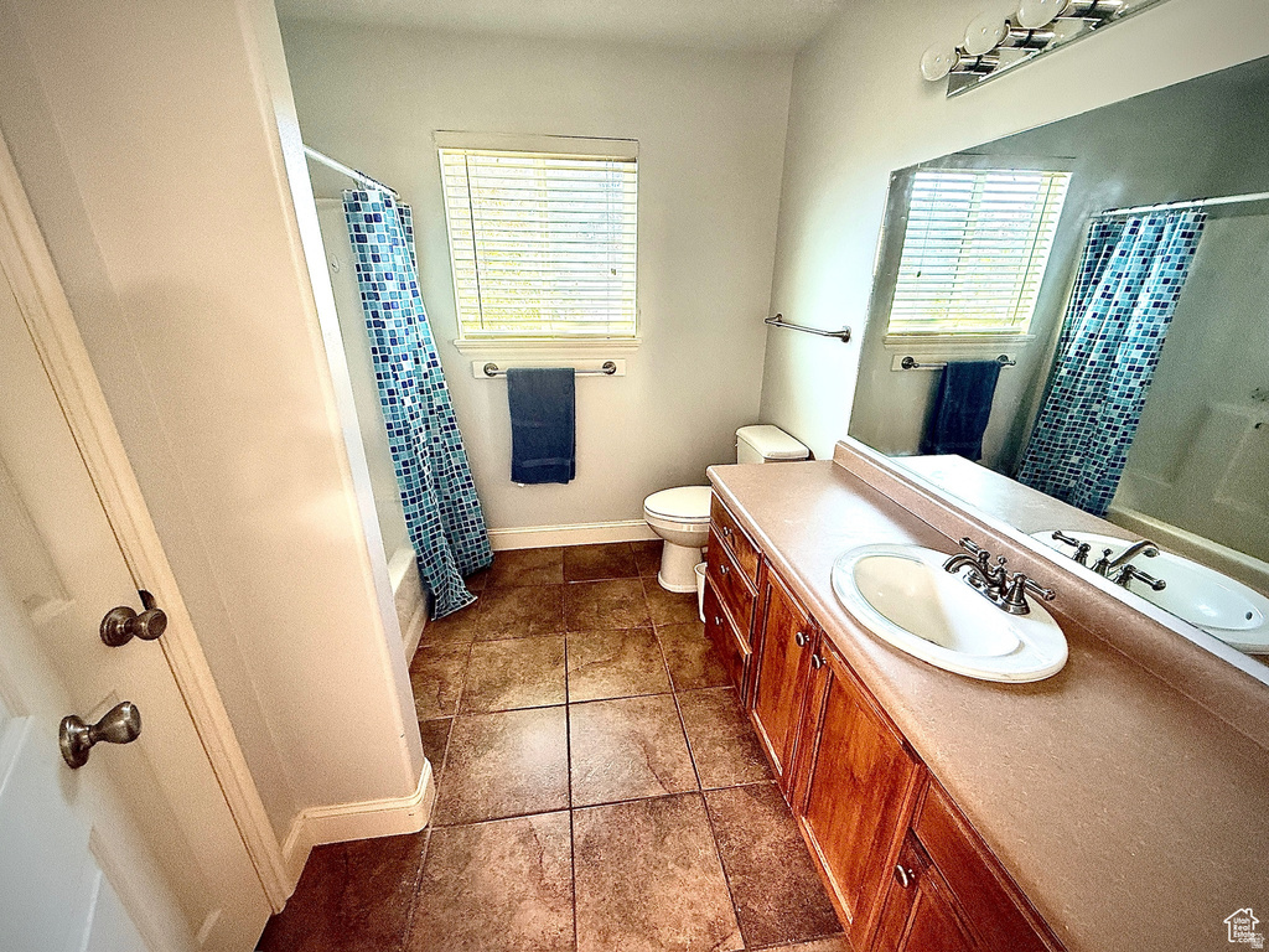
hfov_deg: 102.1
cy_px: 476
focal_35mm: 14
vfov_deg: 85.7
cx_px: 634
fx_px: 513
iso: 160
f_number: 2.2
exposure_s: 1/99
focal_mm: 2.22
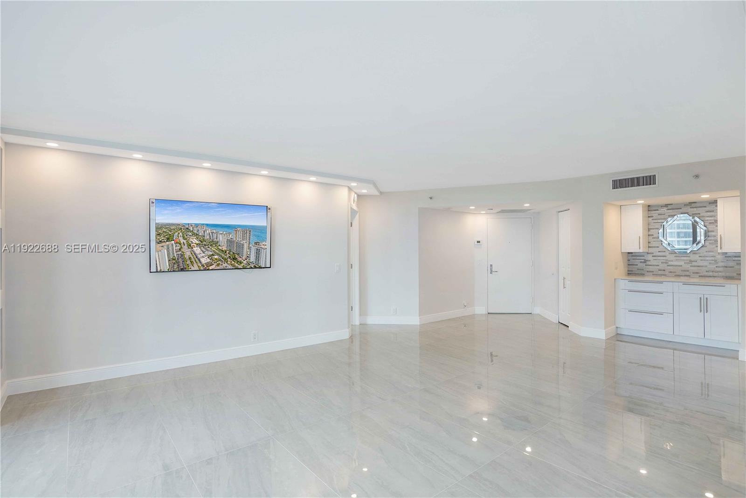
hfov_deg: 96.7
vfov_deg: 73.8
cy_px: 249
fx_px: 332
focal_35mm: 16
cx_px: 373
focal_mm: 16
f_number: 4
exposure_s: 1/100
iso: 320
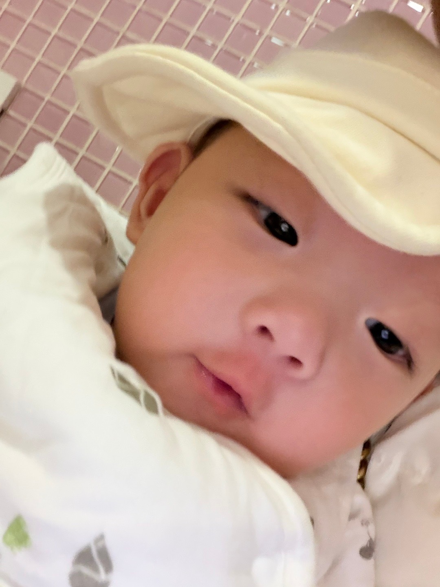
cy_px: 294
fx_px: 508
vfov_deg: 60.0
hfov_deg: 46.8
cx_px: 220
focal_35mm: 30
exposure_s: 1/28
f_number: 1.9
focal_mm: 2.71
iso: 640
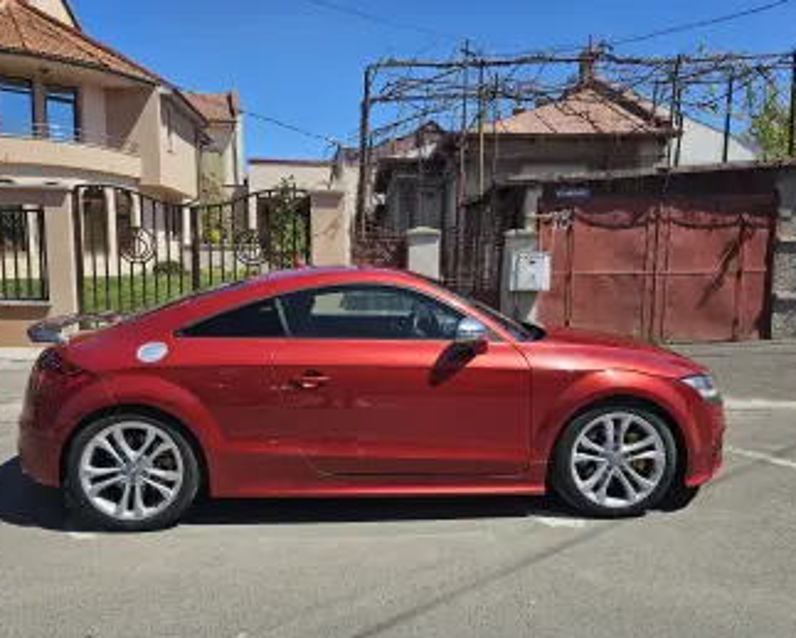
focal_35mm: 25
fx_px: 589
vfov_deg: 56.9
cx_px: 367
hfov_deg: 68.0
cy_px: 328
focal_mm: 6.3
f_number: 1.7
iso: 10
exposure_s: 1/765
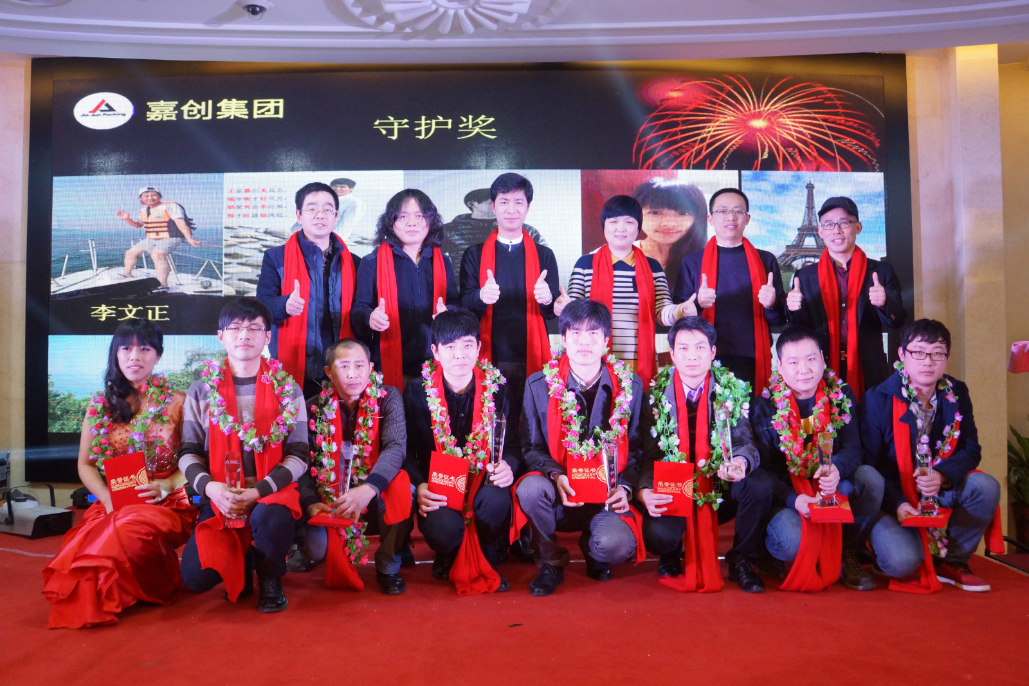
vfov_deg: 47.9
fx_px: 772
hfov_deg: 67.4
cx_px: 514
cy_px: 343
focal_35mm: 27
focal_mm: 18
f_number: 4.5
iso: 1600
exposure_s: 1/250
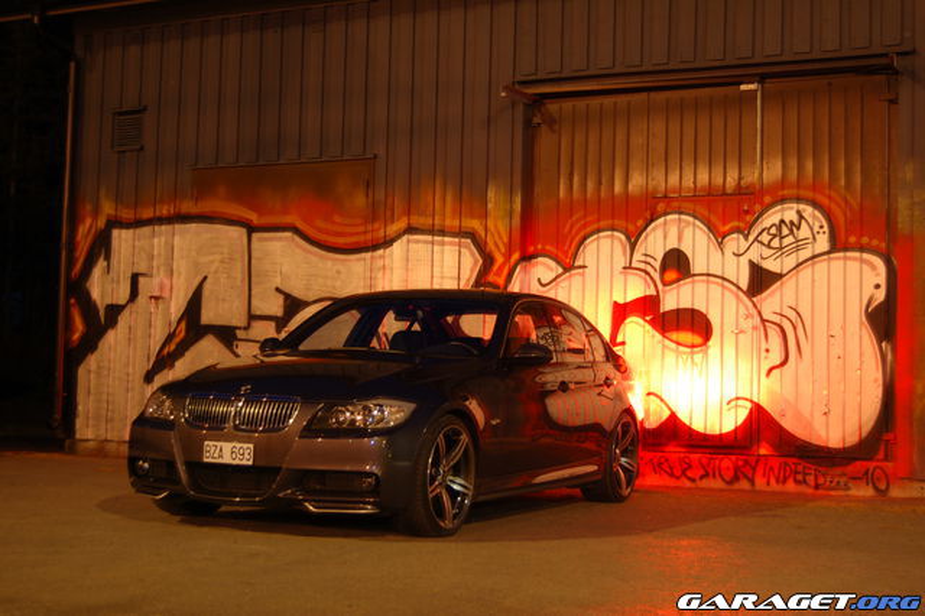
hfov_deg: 37.9
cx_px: 462
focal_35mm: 52
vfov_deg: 25.7
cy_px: 308
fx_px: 1348
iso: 200
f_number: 4.8
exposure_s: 6
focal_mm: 35
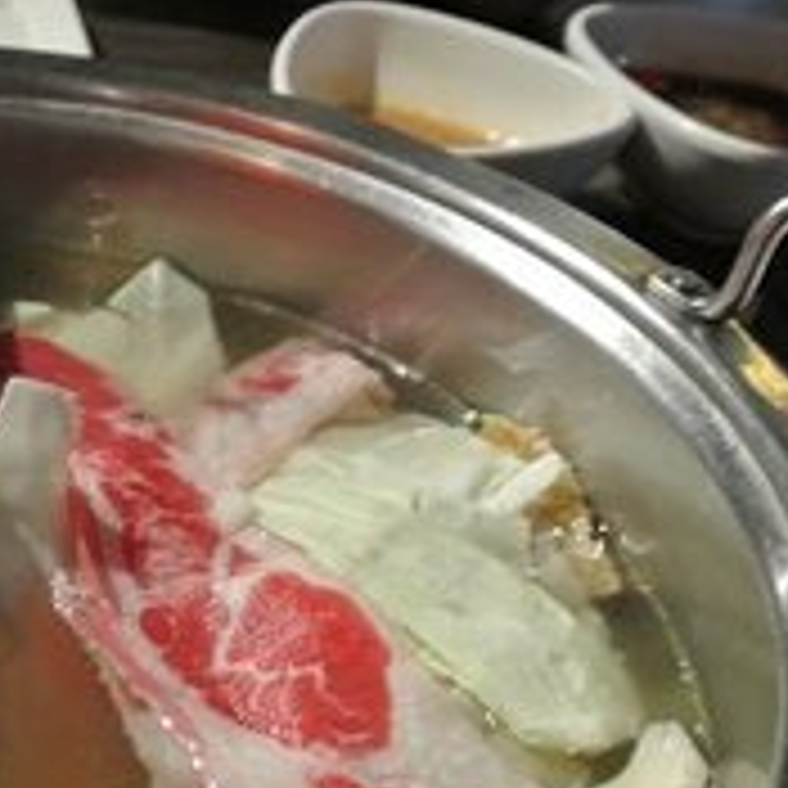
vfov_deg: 23.2
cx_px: -86
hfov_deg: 22.3
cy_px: 662
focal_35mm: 73
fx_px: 1880
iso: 1000
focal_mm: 11.4
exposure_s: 1/30
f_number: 3.5
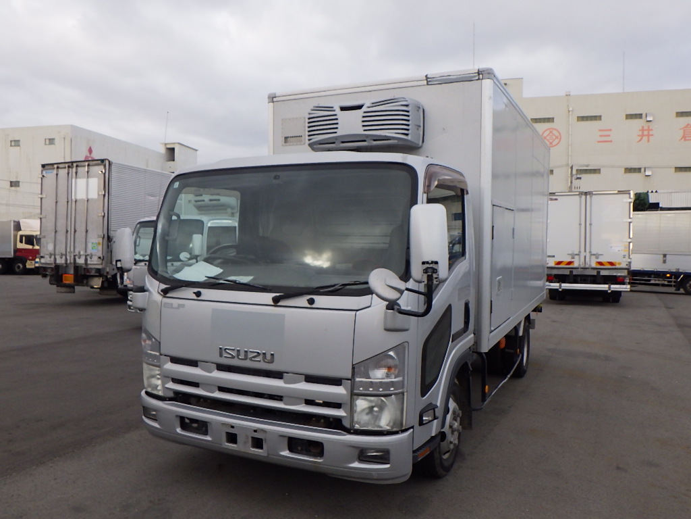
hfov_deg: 63.4
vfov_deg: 49.7
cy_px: 260
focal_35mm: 28
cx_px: 346
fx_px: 559
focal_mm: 5
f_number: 4.2
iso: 250
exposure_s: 1/320
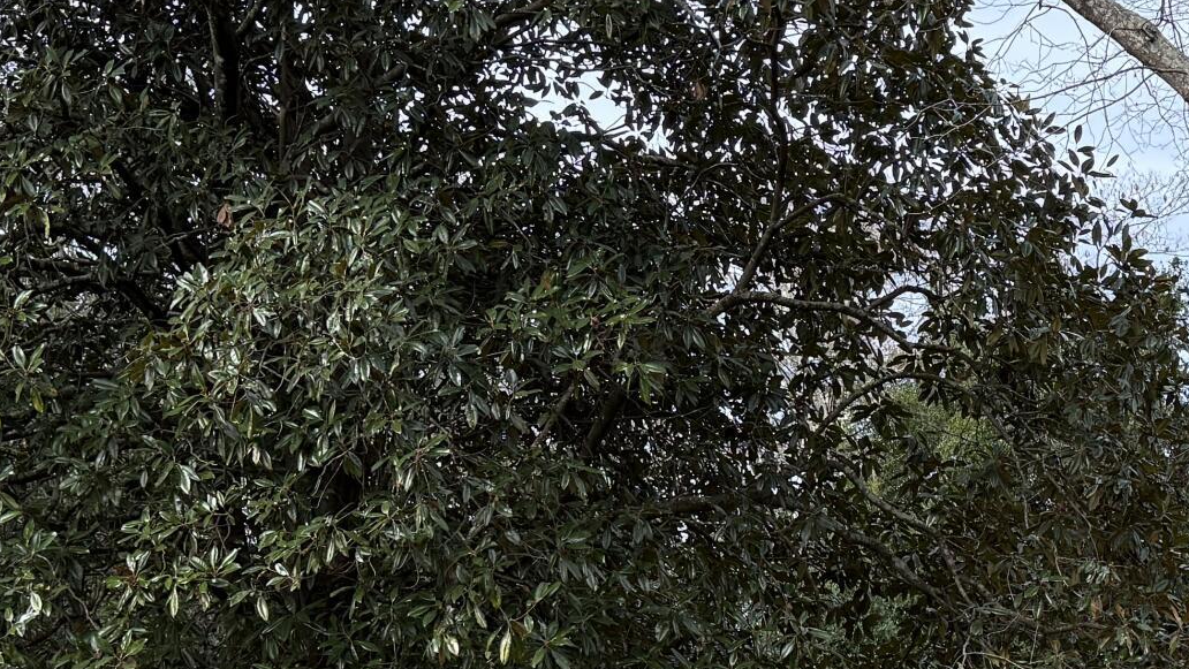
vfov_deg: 15.4
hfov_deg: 27.6
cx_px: 821
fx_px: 2397
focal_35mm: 76
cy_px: 775
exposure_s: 1/1250
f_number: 1.78
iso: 100
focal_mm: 6.76
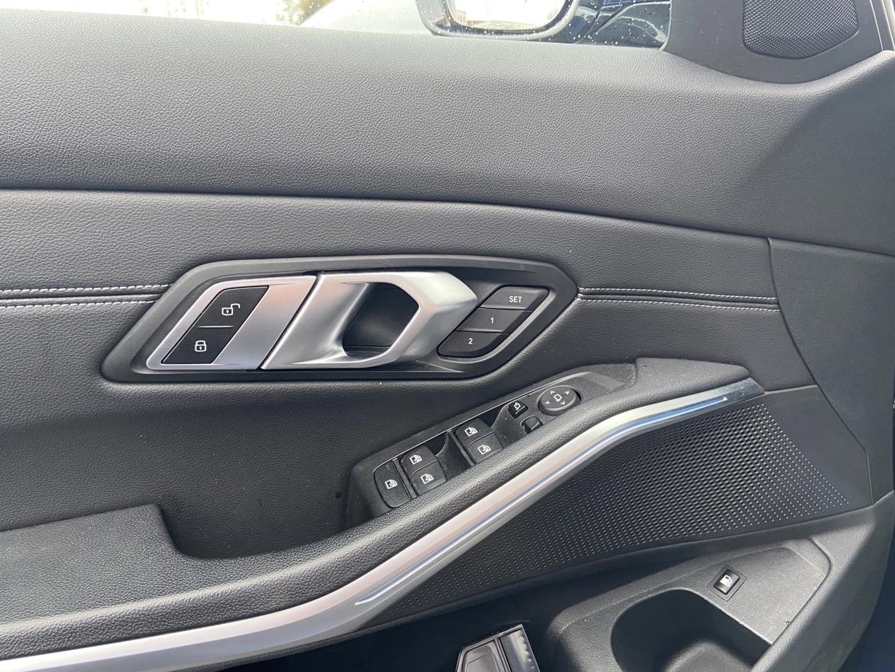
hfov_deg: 63.4
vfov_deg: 49.7
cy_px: 355
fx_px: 724
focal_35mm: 28
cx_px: 437
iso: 125
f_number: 1.8
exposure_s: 1/86
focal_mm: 4.25
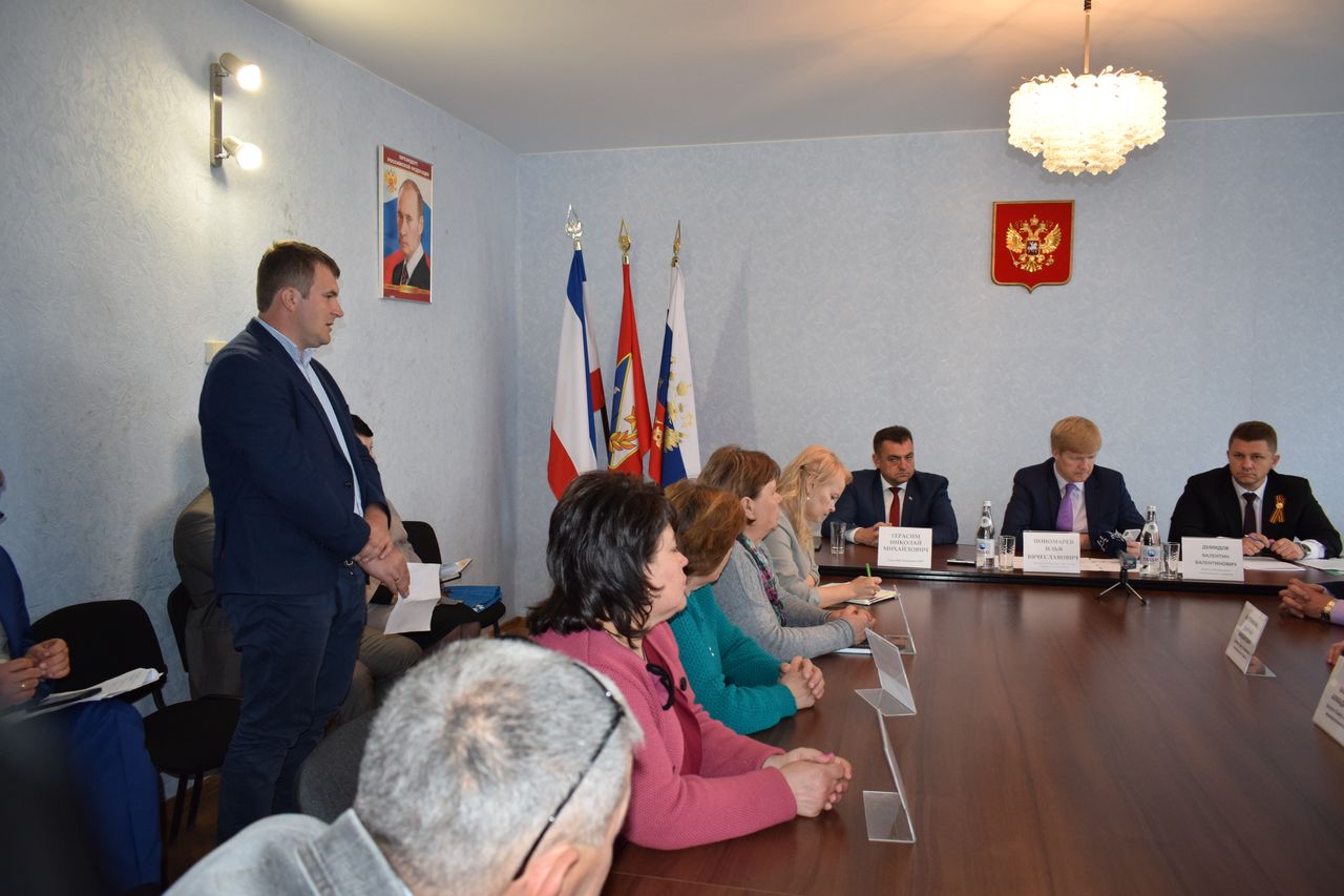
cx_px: 672
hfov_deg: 67.4
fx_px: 1008
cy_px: 448
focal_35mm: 27
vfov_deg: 47.9
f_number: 4.5
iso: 800
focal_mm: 18
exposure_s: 1/80
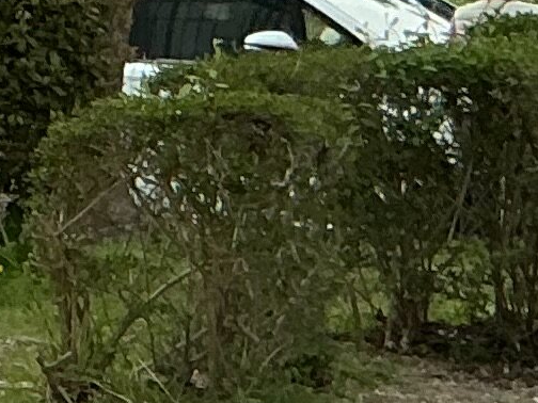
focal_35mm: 232
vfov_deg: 6.3
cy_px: -194
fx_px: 3606
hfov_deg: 7.4
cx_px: -1168
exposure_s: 1/297
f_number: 1.8
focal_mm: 3
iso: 25
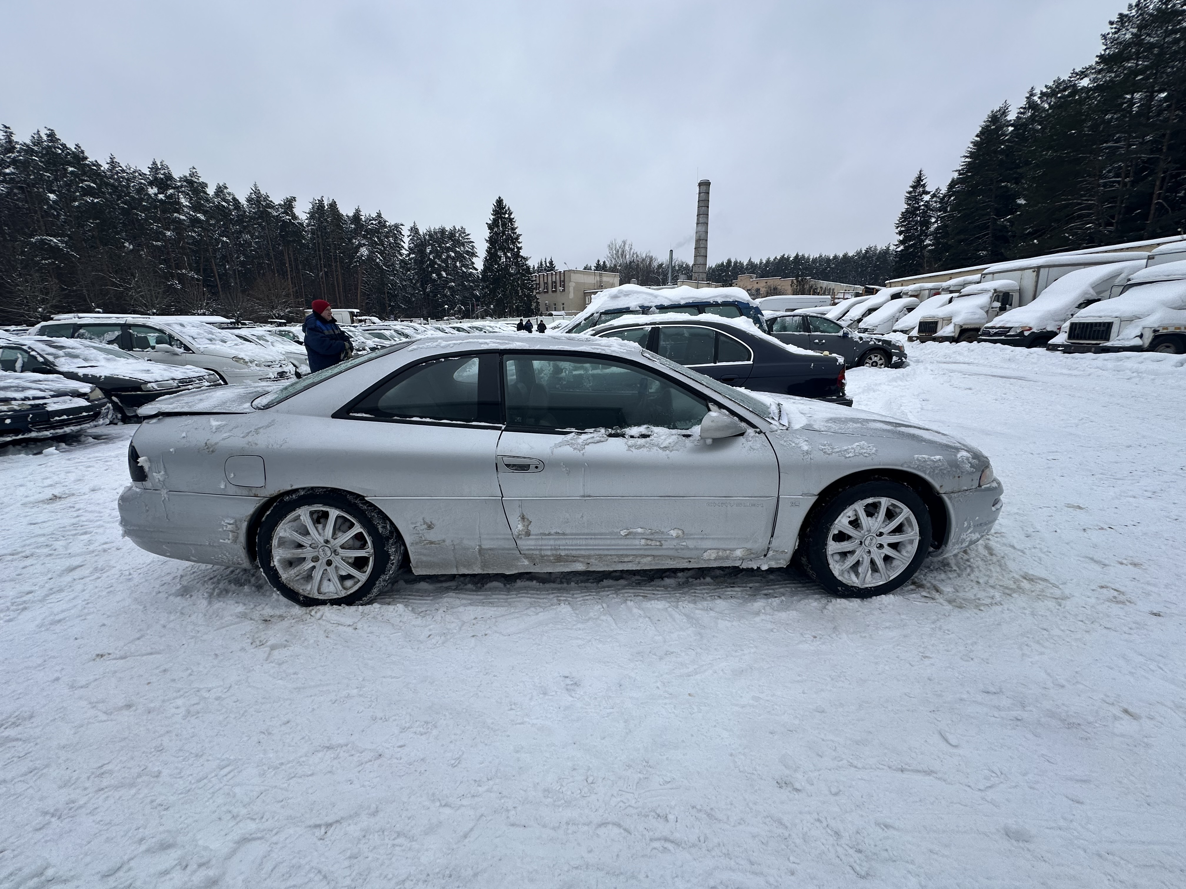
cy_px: 444
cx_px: 593
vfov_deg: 85.7
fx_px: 480
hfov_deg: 102.1
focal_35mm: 14
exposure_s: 1/344
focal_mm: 2.22
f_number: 2.2
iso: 40
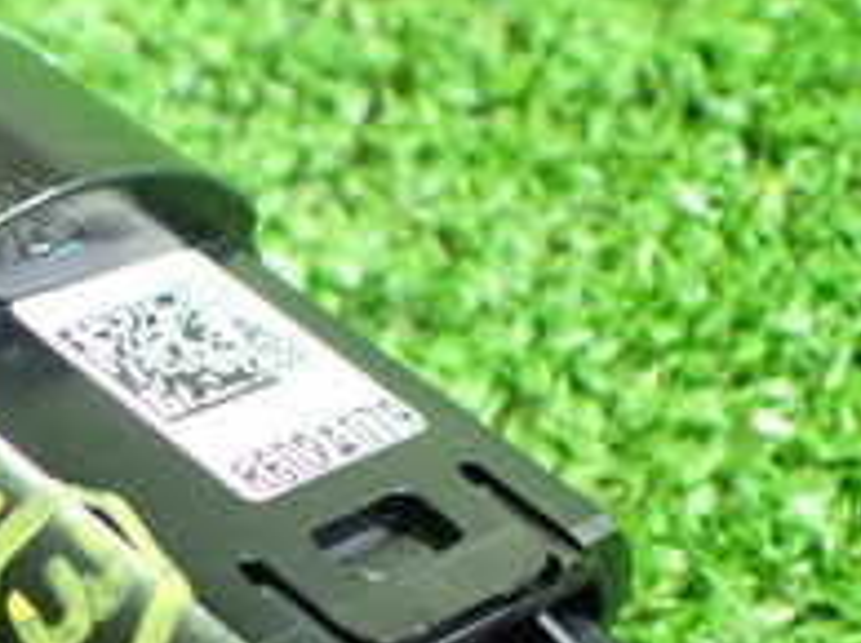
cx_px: 67
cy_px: 590
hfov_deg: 20.6
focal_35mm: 93
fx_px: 2310
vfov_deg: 15.7
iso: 1250
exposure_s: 1/30
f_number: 2.3
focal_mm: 5.4
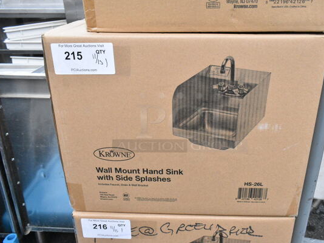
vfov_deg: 42.9
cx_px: 180
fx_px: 309
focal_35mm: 33
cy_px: 120
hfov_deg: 55.2
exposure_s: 1/800
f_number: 14
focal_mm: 20
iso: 6400
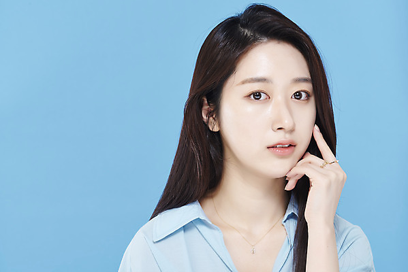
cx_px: 204
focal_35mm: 105
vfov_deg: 13.1
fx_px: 1191
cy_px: 136
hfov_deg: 19.4
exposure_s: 1/125
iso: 64
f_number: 11
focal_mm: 105
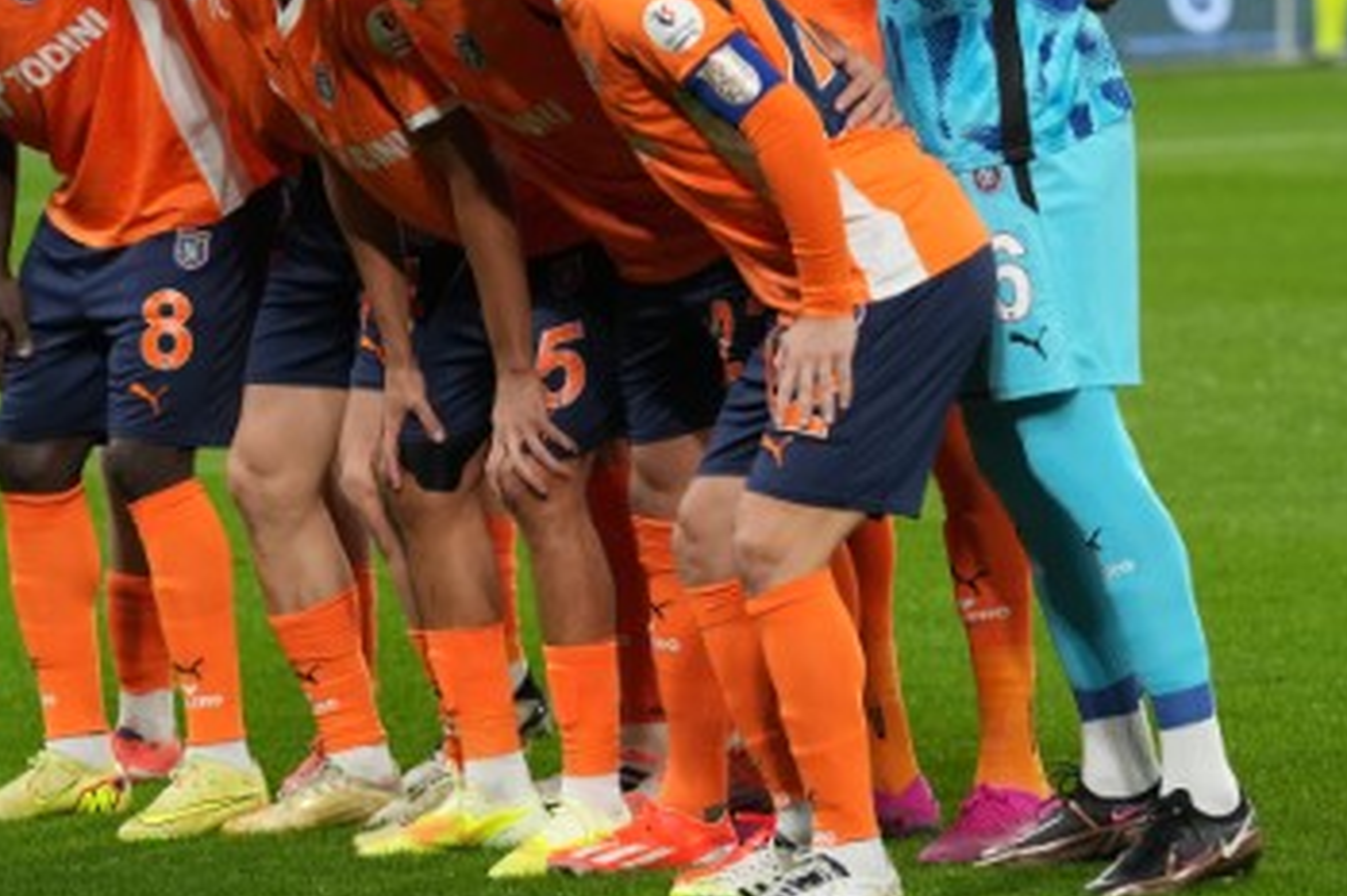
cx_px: 331
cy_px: 62
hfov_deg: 6.3
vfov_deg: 4.2
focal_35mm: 327
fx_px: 12229
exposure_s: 1/800
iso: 2000
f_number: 4
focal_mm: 159
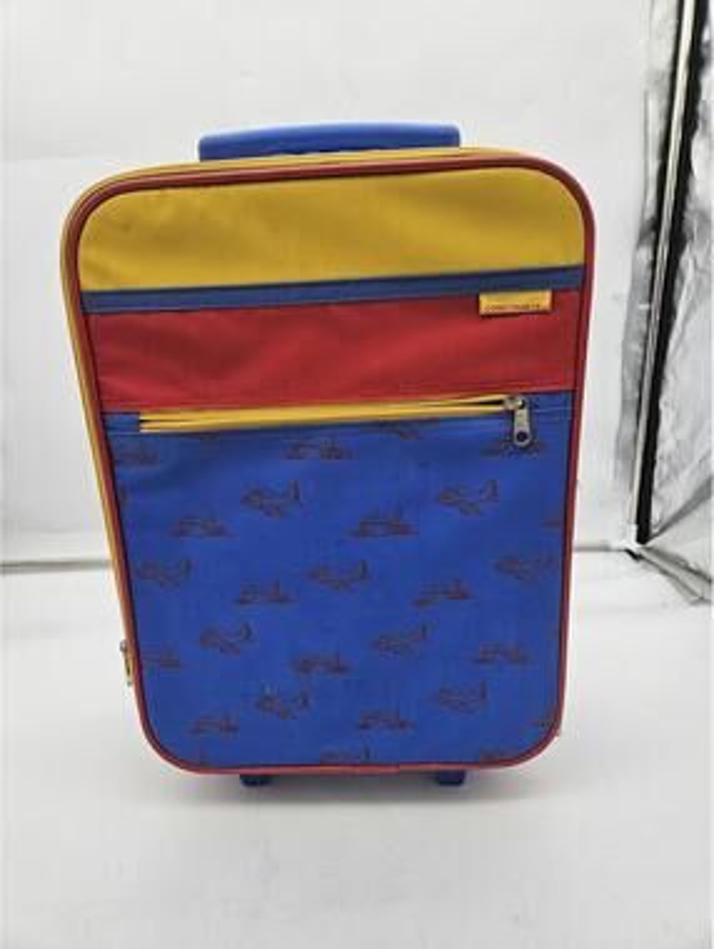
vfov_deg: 73.9
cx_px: 357
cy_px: 474
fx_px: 631
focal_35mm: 23
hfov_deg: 59.0
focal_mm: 5.4
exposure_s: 1/207
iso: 80
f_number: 1.8
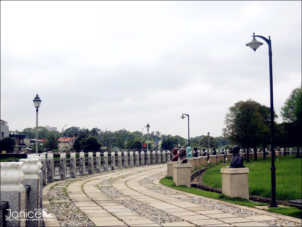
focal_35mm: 50
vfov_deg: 29.1
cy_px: 114
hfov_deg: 38.2
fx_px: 436
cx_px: 151
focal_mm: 9
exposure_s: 1/640
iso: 100
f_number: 3.7
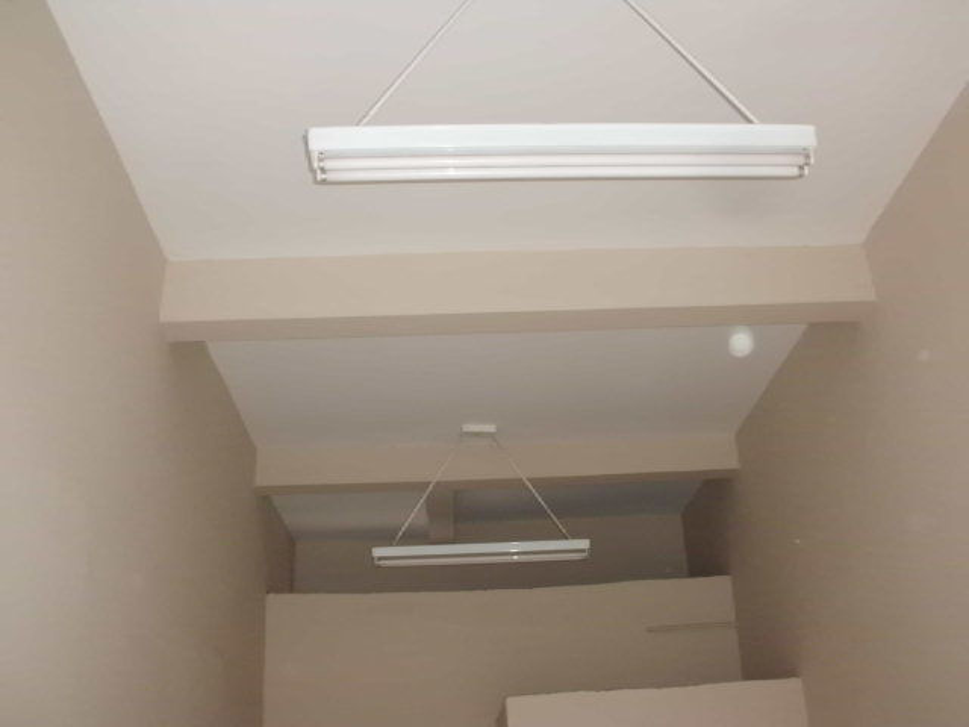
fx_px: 1008
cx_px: 484
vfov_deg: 39.7
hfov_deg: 51.4
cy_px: 364
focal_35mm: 36
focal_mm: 6.3
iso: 400
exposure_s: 1/60
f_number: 2.9
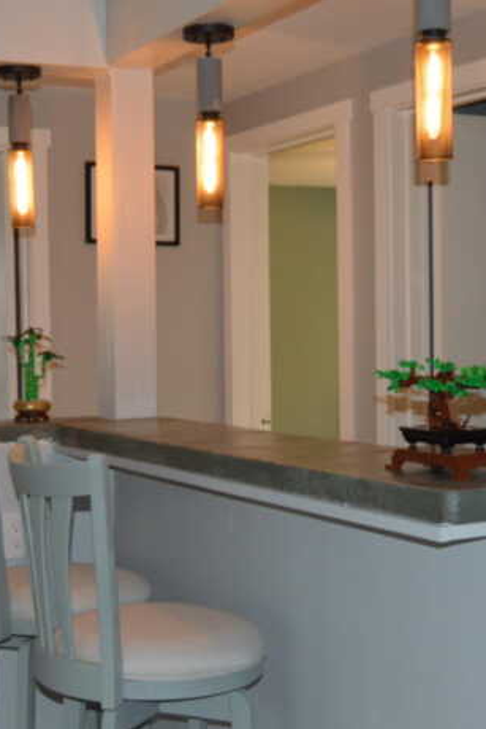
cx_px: 182
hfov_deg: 22.6
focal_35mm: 60
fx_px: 1214
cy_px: 413
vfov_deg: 33.3
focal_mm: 18
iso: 500
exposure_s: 1/60
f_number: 3.5
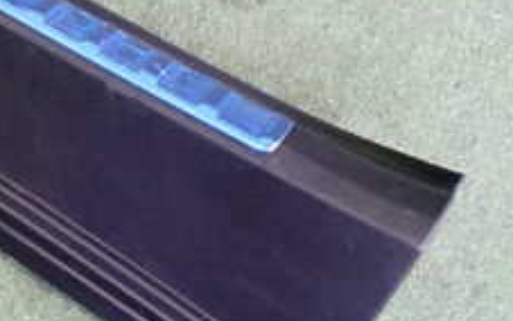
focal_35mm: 84
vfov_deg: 15.5
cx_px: -68
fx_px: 1175
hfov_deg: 23.0
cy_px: 66
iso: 400
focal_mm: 5.4
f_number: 2.3
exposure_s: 1/30
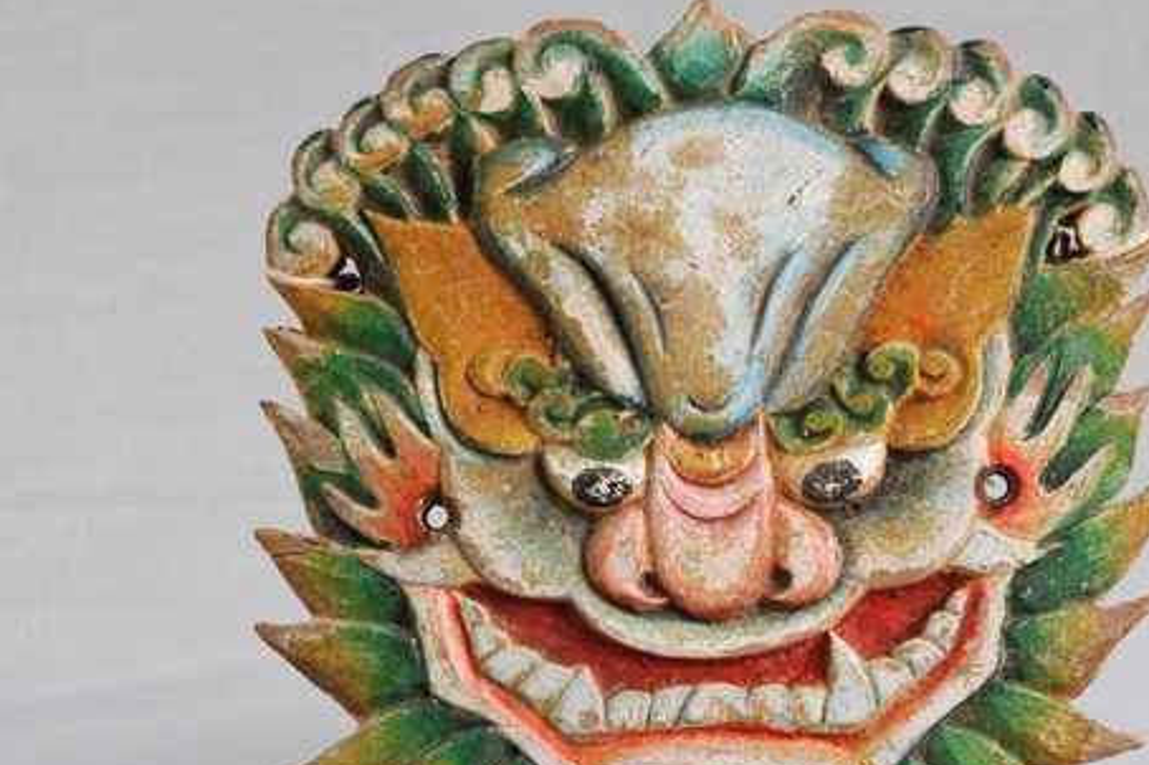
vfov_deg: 9.3
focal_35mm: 148
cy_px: 447
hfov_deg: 13.9
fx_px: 4720
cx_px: 724
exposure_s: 1/10
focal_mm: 70
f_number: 8
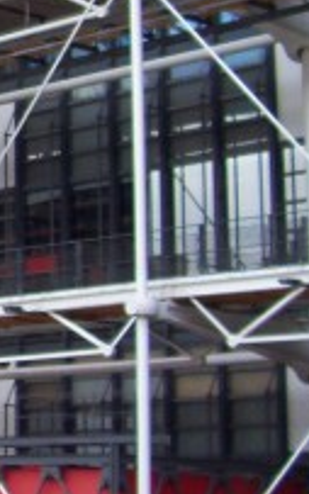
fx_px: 1912
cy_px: 97
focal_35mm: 142
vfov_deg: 14.6
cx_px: -491
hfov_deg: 8.3
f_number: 2.7
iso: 80
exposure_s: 1/343
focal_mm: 5.6
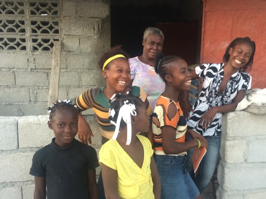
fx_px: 284
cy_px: 114
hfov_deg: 50.1
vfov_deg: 38.6
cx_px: 131
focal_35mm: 37
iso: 64
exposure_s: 1/30
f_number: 2.2
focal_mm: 4.12
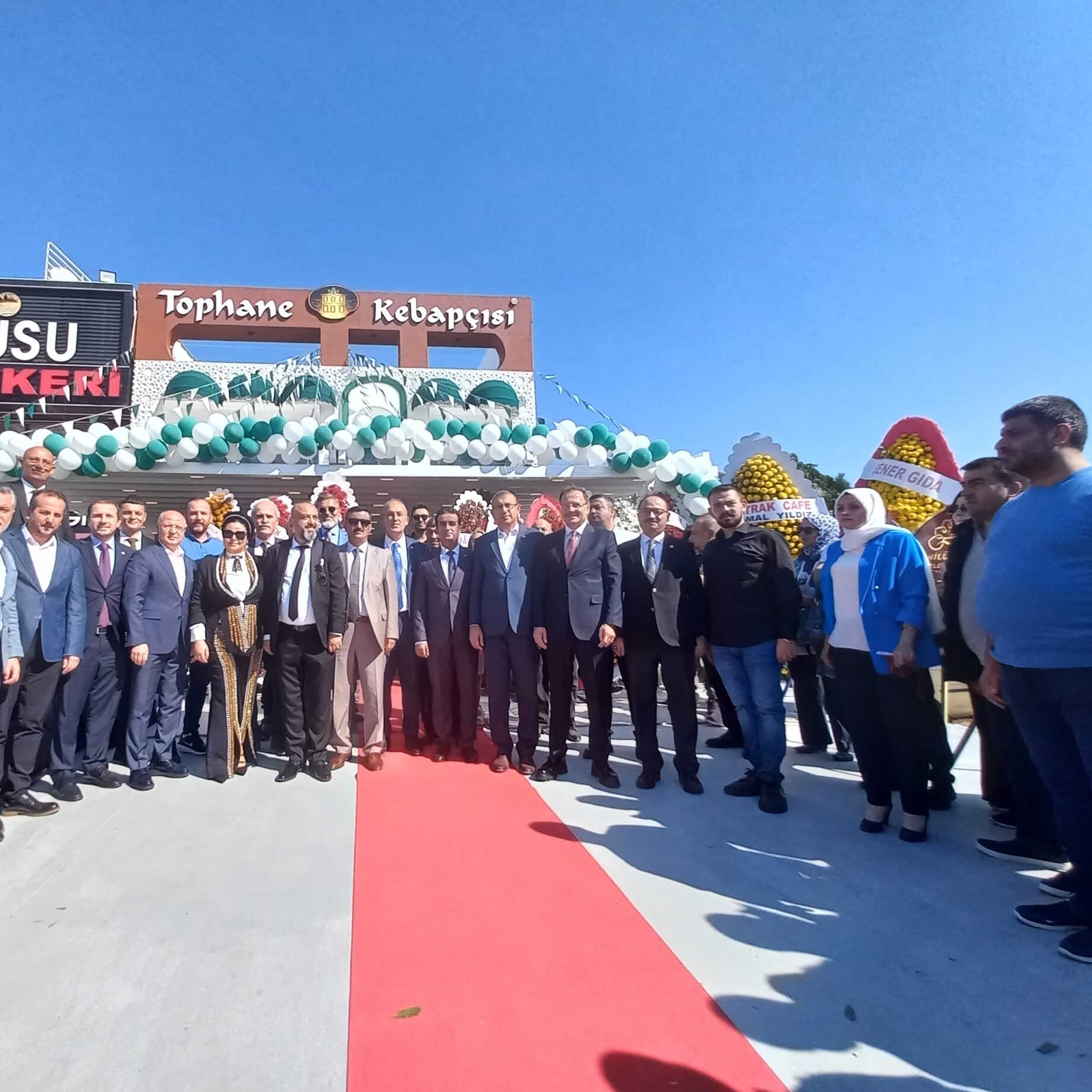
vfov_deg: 87.4
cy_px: 536
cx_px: 408
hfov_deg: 85.7
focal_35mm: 16
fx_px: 571
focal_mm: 1.42
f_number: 2.2
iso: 40
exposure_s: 1/996
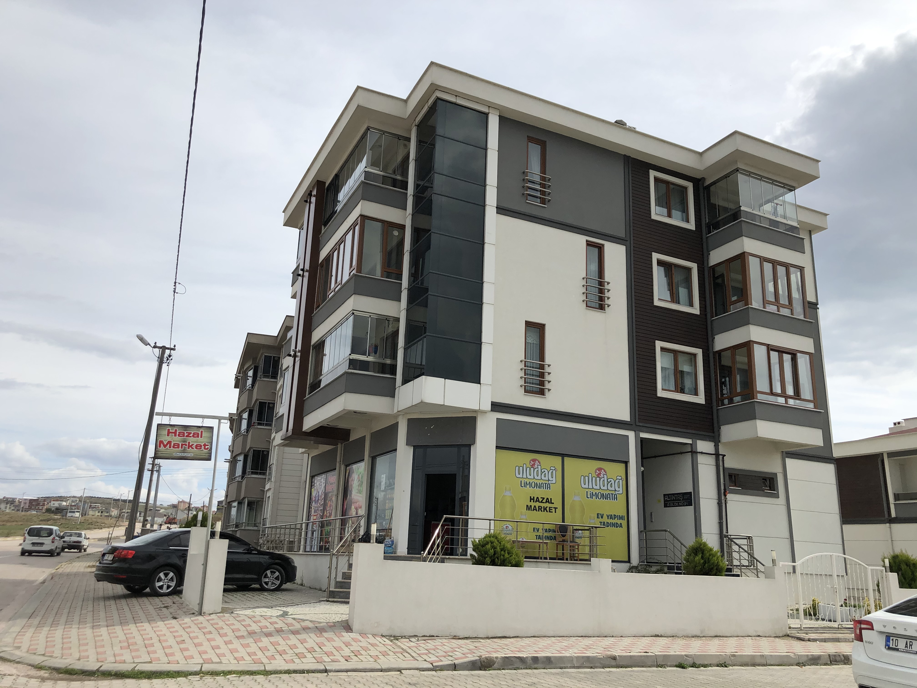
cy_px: 344
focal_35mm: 28
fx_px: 742
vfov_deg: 49.7
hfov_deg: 63.4
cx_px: 458
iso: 20
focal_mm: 3.99
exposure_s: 1/3003
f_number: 1.8
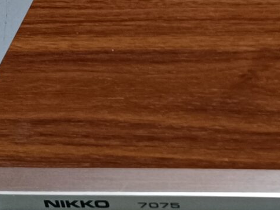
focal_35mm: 129
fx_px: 1043
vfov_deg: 11.0
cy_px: -115
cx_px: 426
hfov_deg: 14.2
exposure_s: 1/33.3
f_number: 1.88
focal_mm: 5.59
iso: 604
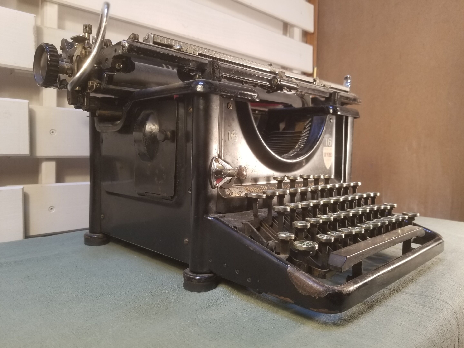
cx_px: 232
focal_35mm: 26
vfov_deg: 53.1
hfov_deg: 67.3
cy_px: 174
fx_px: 349
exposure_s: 1/50
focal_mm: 4.25
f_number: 1.7
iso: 64
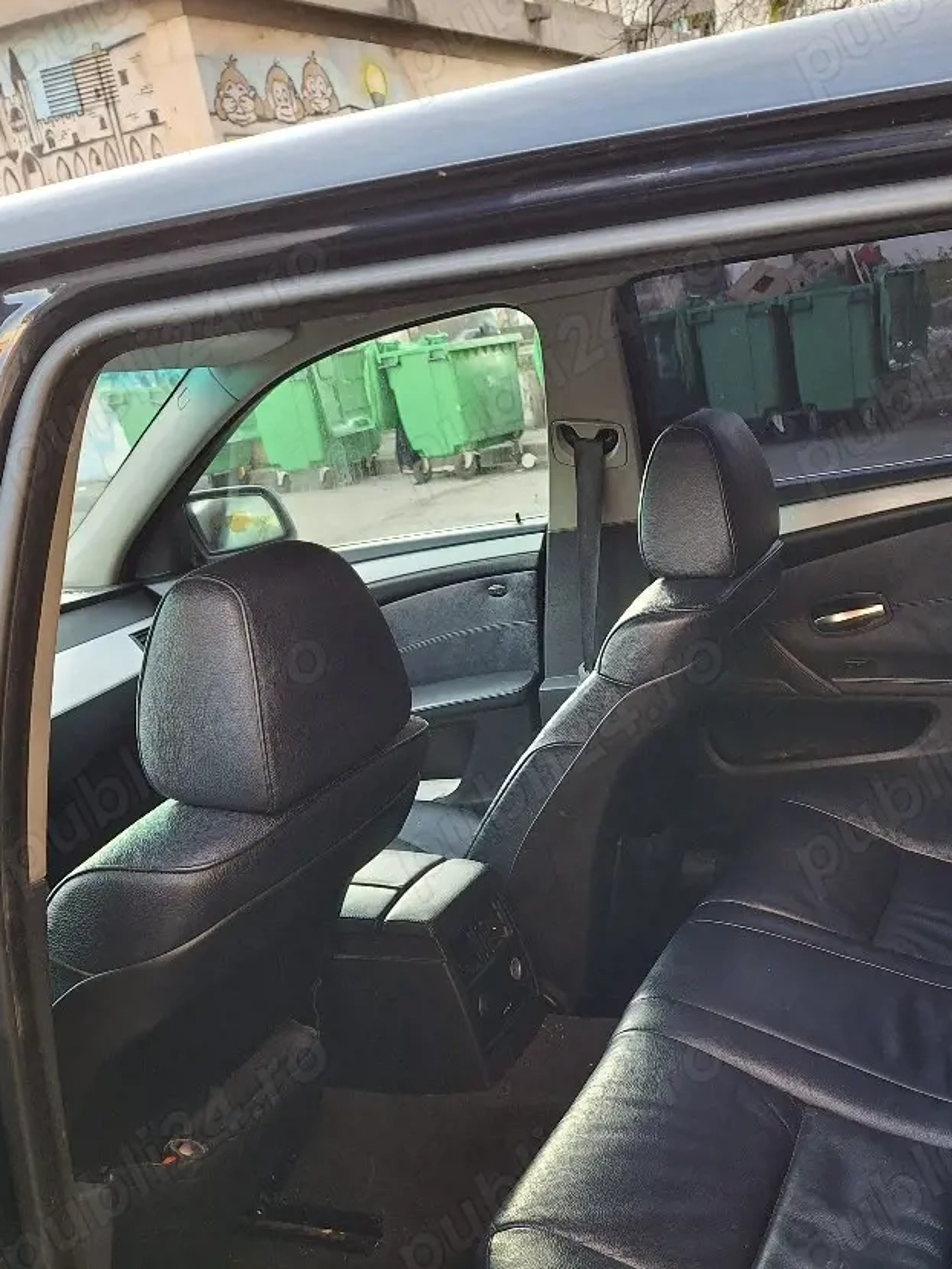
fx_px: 1356
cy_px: 820
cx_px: 661
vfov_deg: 49.5
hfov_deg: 38.1
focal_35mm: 37
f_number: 1.8
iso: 250
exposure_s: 1/100
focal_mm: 5.54
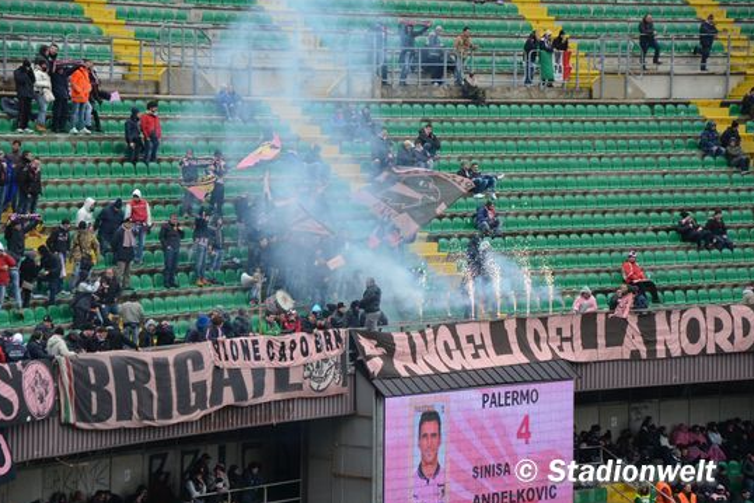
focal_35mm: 167
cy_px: 249
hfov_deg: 12.3
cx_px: 356
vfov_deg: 8.2
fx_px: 3489
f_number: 6.3
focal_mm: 105
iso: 200
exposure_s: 1/160
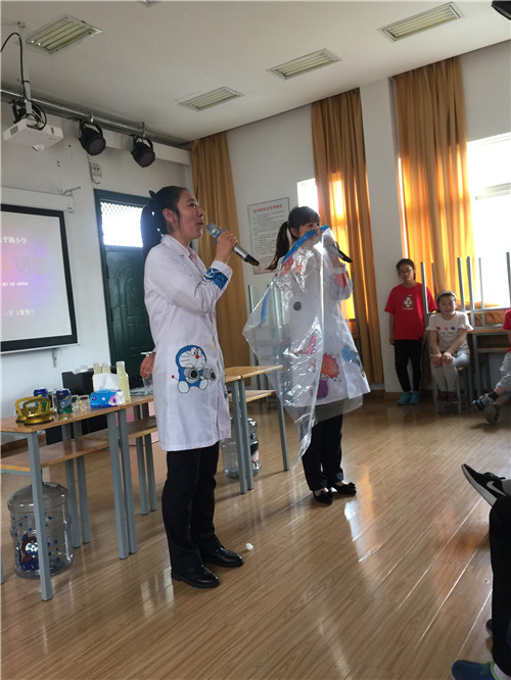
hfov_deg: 48.3
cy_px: 340
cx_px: 256
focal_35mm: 29
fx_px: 570
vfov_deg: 61.6
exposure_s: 1/33
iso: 80
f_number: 2.2
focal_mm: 4.15
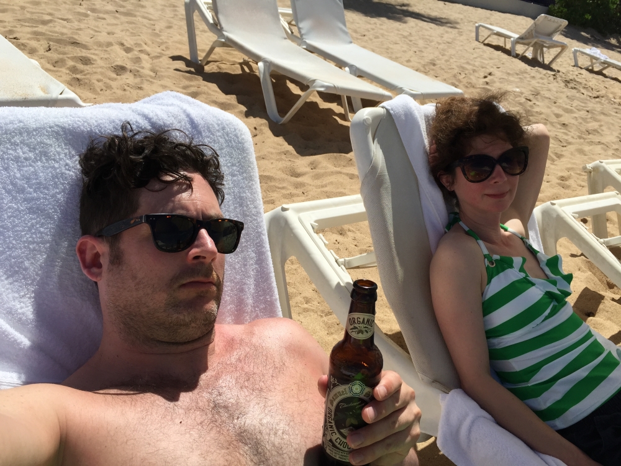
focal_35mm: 29
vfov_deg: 48.2
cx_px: 310
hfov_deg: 61.7
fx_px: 520
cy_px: 233
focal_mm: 4.15
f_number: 2.2
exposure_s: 1/3968
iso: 32
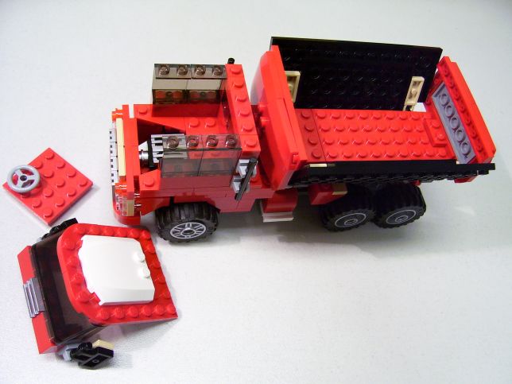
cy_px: 192
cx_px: 256
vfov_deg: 41.8
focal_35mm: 34
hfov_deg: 54.0
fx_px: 503
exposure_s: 1/45
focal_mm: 5.6
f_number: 2.7
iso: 160
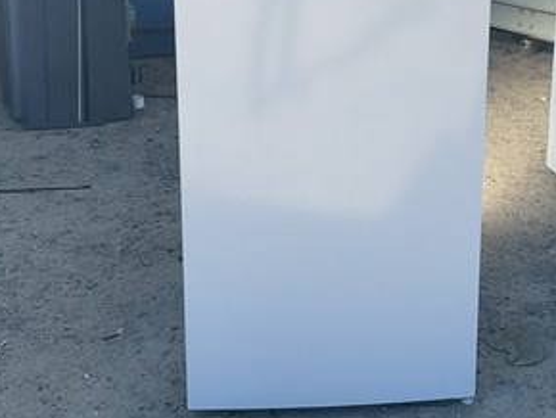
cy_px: 36
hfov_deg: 30.1
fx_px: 1029
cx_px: 343
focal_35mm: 64
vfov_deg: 22.4
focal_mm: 3
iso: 16
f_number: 1.8
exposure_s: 1/1121
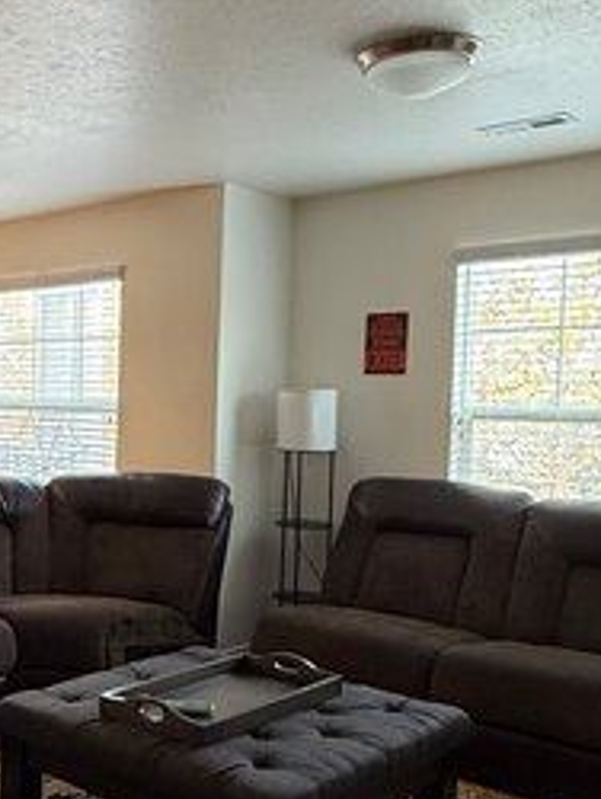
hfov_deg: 31.2
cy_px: 479
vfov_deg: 43.6
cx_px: 0
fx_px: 994
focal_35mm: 43
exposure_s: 1/60
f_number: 2.2
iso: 250
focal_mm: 2.22
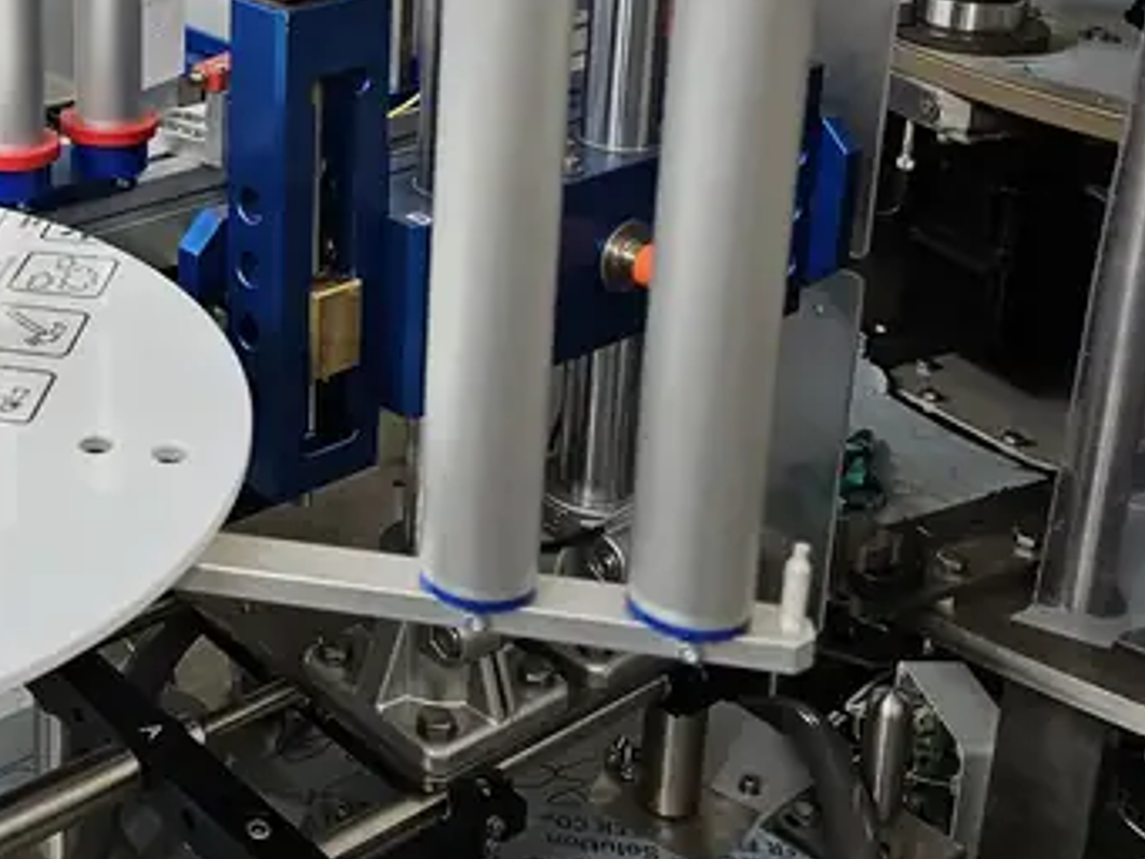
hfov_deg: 32.9
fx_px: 1787
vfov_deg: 25.8
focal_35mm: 54
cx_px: 30
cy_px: 23
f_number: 1.7
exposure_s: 1/180
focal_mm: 6.3
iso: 100
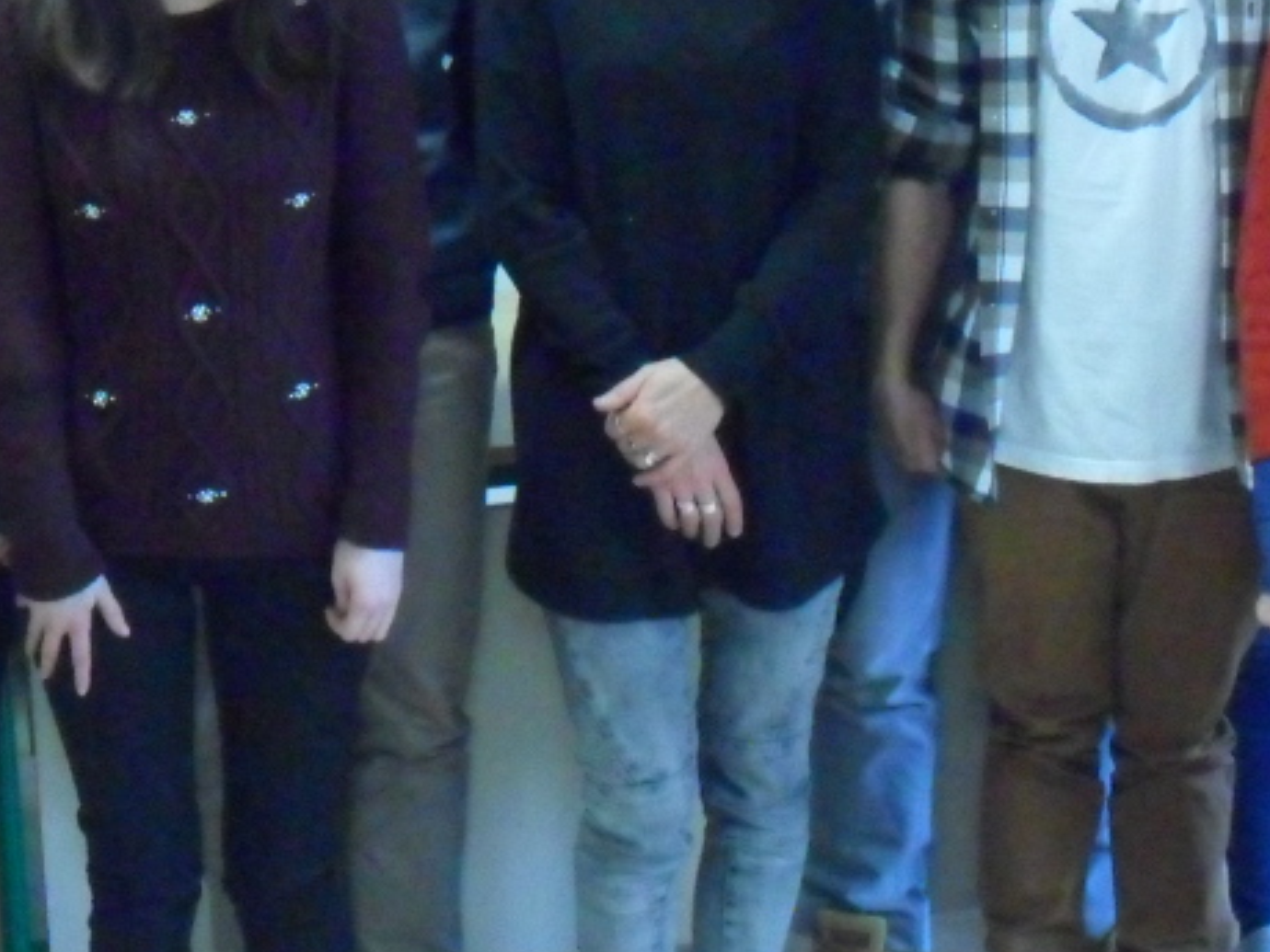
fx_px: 3595
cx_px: 632
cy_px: 171
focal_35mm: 98
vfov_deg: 15.0
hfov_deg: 20.0
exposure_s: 1/20
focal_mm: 7.8
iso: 800
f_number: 4.5
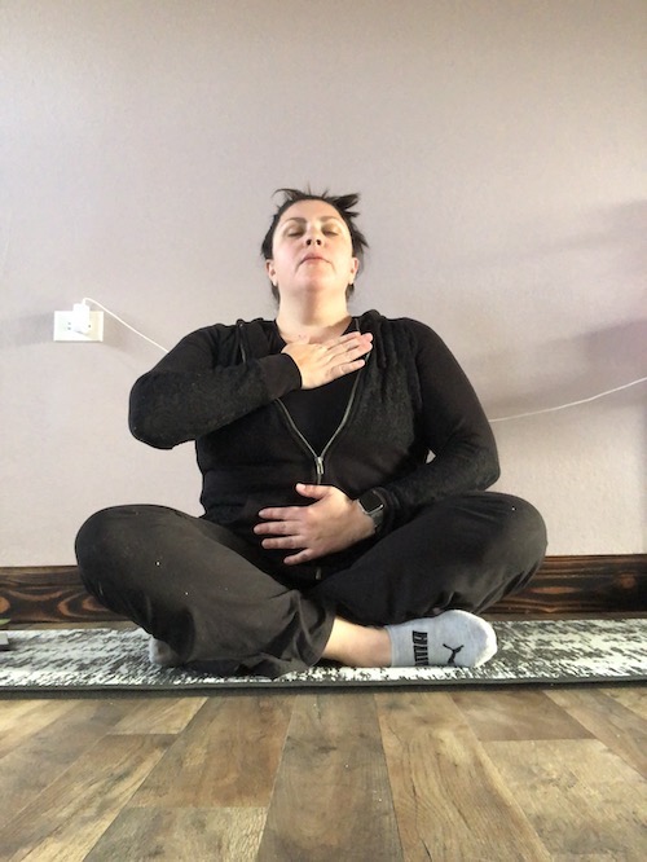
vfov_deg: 56.8
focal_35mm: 32
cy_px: 431
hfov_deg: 44.2
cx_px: 324
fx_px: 797
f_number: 2.2
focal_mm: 2.87
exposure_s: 1/40
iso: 250
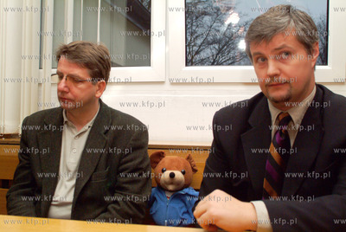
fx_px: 347
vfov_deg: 37.0
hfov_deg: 53.1
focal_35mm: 36
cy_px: 116
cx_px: 173
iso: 400
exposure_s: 1/125
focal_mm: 24
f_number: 4
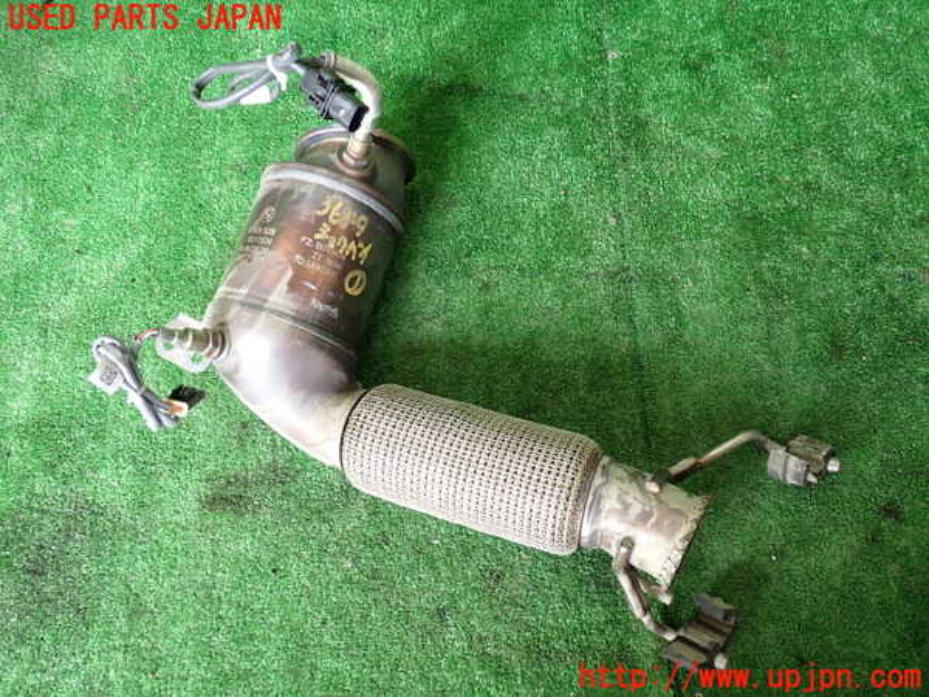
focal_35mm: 30
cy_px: 348
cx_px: 464
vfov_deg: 46.8
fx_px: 805
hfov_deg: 60.0
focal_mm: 5.4
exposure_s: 1/30
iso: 200
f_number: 2.3
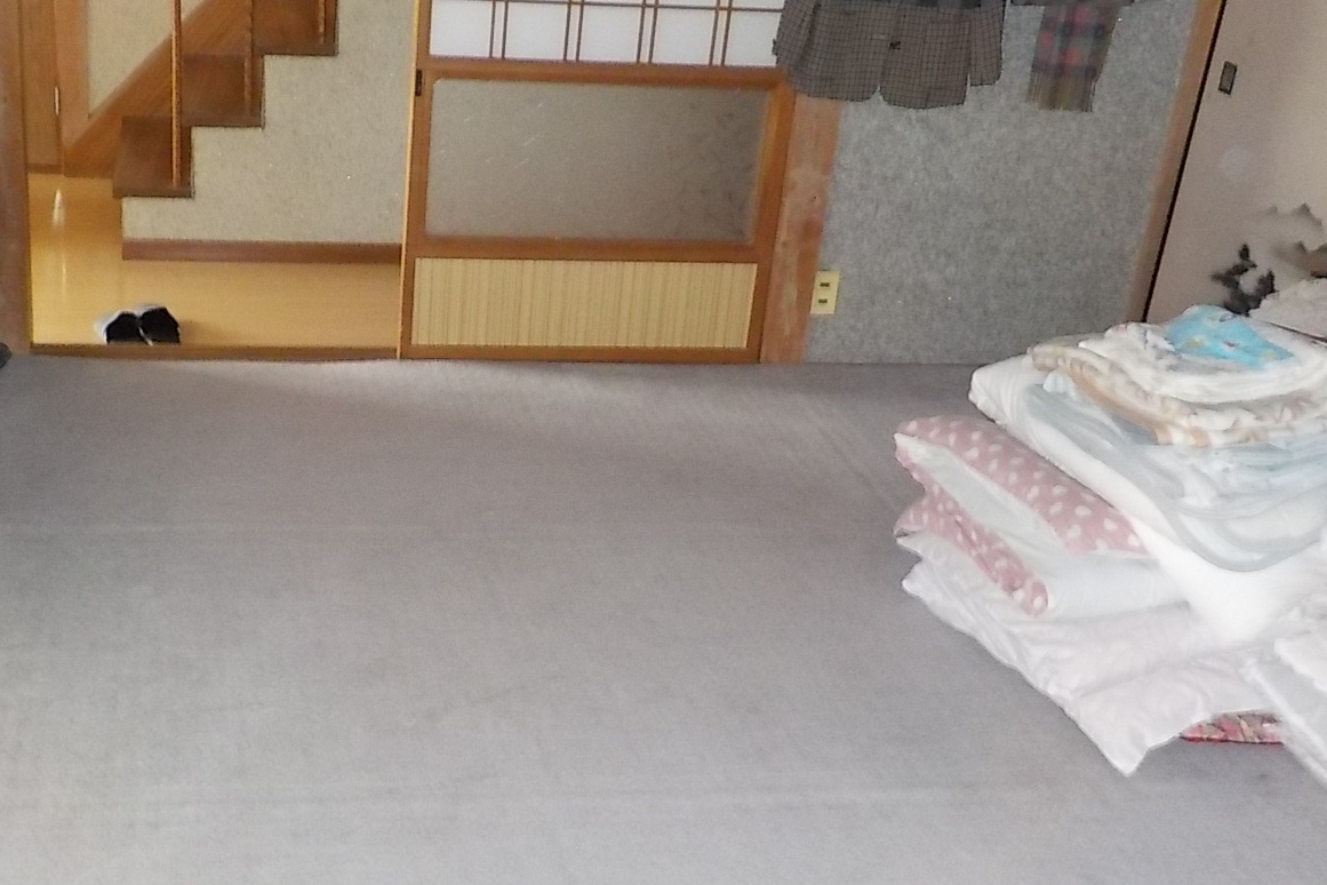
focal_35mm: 43
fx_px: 1585
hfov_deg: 44.8
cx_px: 445
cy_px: 480
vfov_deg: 31.2
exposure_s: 1/15
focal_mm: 4.1
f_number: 3.3
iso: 720
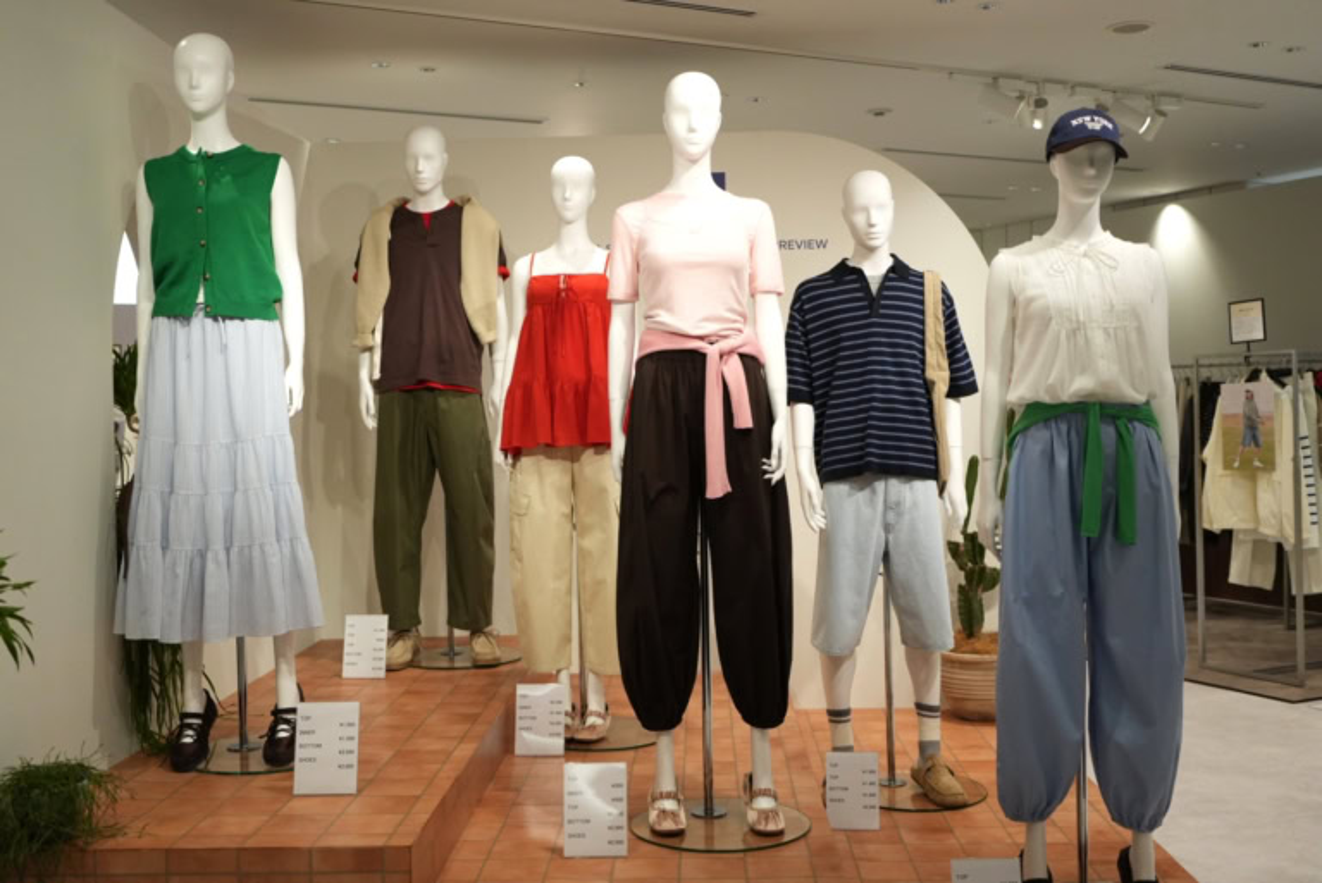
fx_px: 1470
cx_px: 661
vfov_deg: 33.4
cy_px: 442
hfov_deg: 48.4
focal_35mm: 40
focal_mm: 40
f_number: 2.8
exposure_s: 1/800
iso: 1600
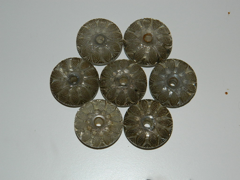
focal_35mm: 103
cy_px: 90
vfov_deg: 14.4
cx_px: 120
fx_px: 714
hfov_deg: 19.1
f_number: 4.5
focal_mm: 18.6
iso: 200
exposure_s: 1/60
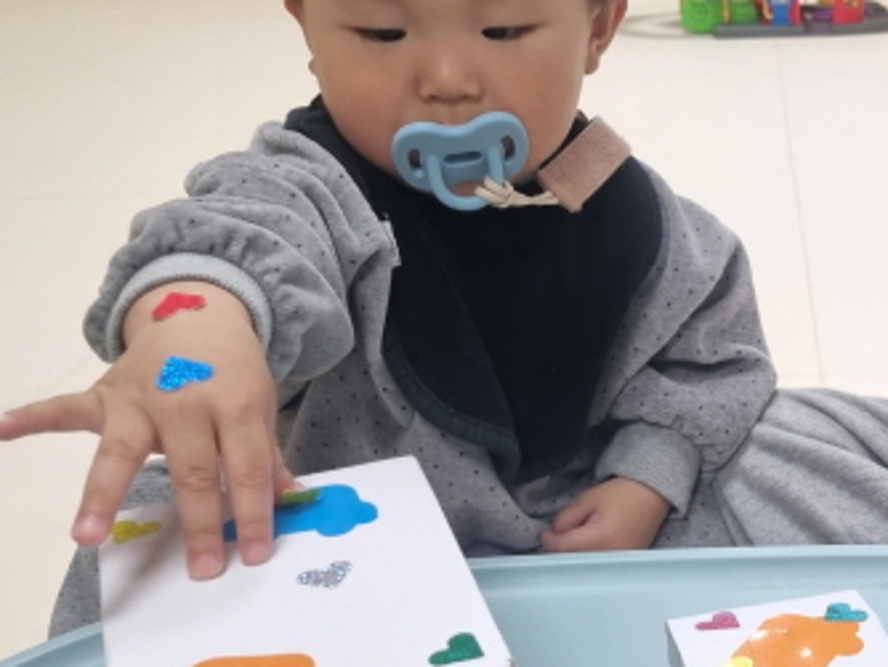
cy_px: 364
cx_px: 853
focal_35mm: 56
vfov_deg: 26.1
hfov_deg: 32.1
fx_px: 1438
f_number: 1.8
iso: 160
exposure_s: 1/120
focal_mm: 5.4
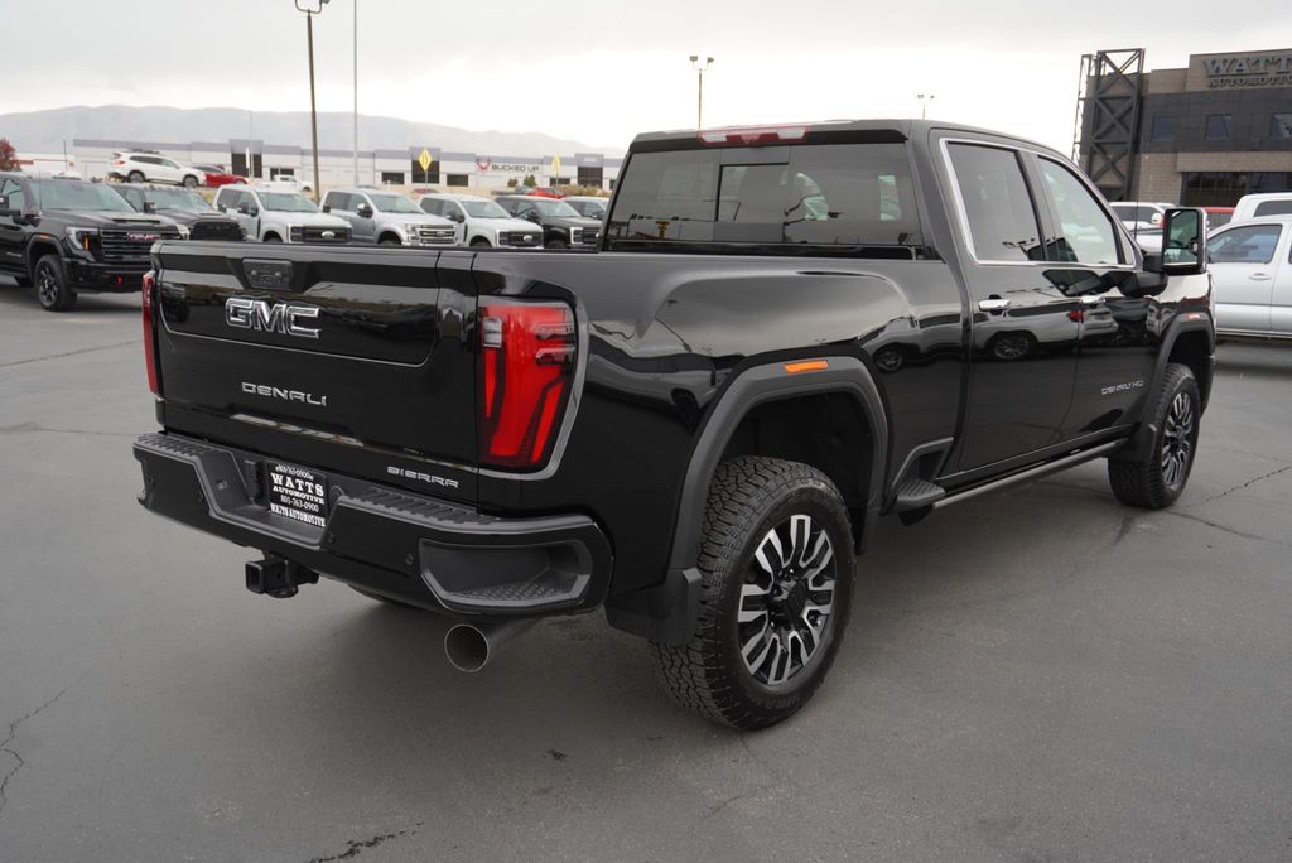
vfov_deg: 41.8
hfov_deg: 59.5
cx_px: 646
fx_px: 1131
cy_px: 432
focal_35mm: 32
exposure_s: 1/80
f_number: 4.5
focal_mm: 21
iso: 100
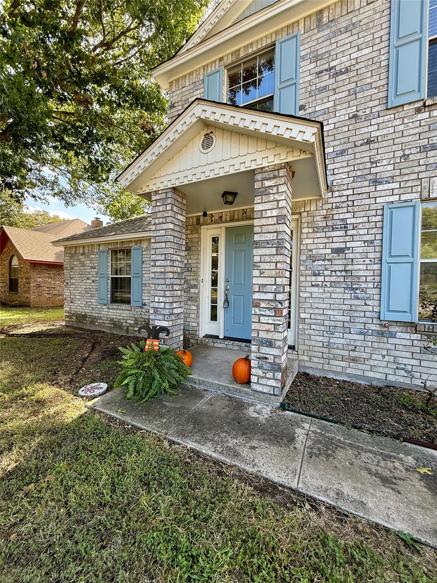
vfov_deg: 102.1
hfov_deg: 85.7
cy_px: 292
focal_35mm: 14
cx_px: 218
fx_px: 236
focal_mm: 2.22
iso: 50
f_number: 2.2
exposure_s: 1/187
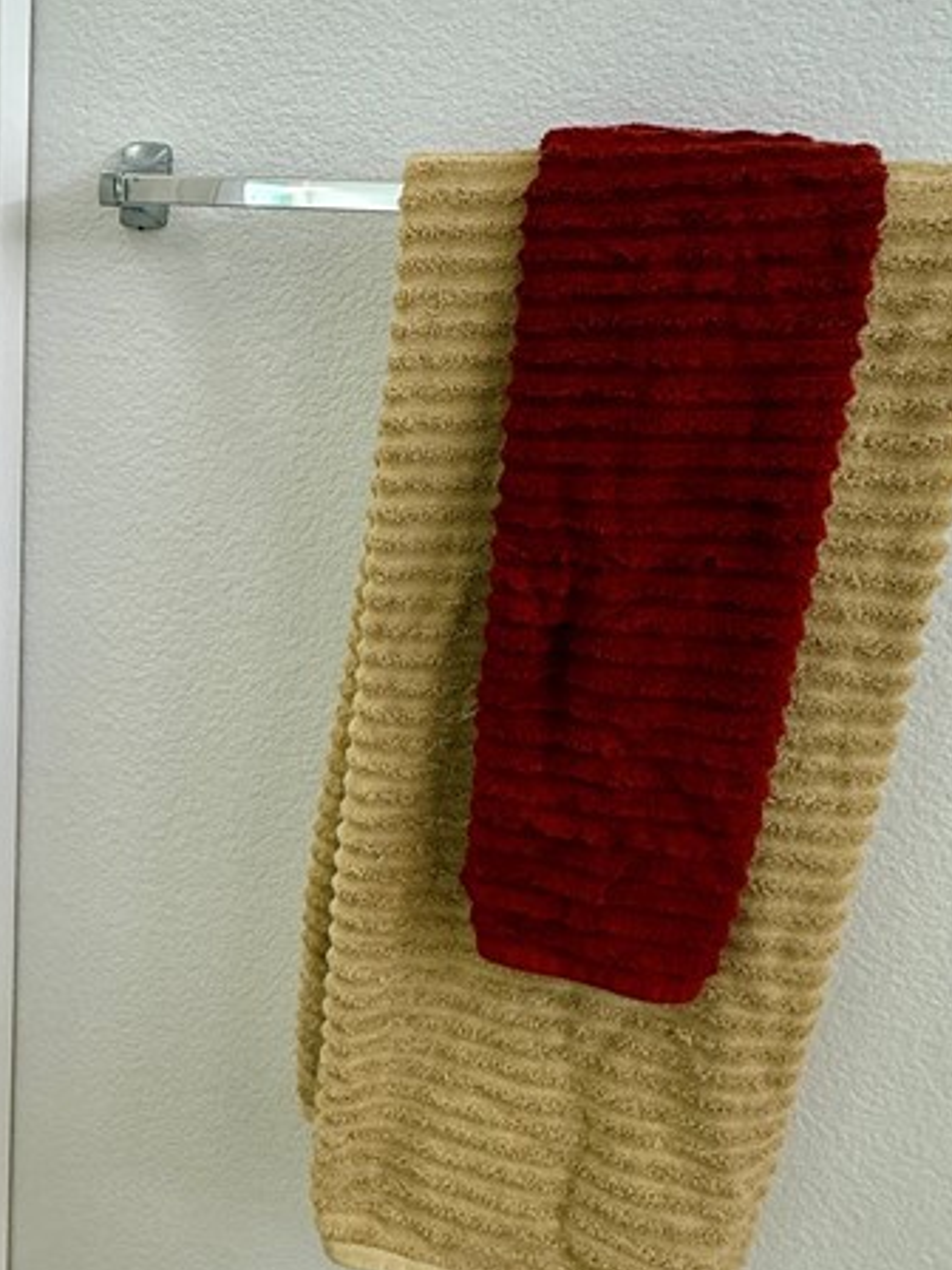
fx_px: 1173
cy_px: 476
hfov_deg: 38.7
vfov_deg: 56.1
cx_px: -20
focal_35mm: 32
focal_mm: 2.22
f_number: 2.2
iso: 100
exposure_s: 1/120
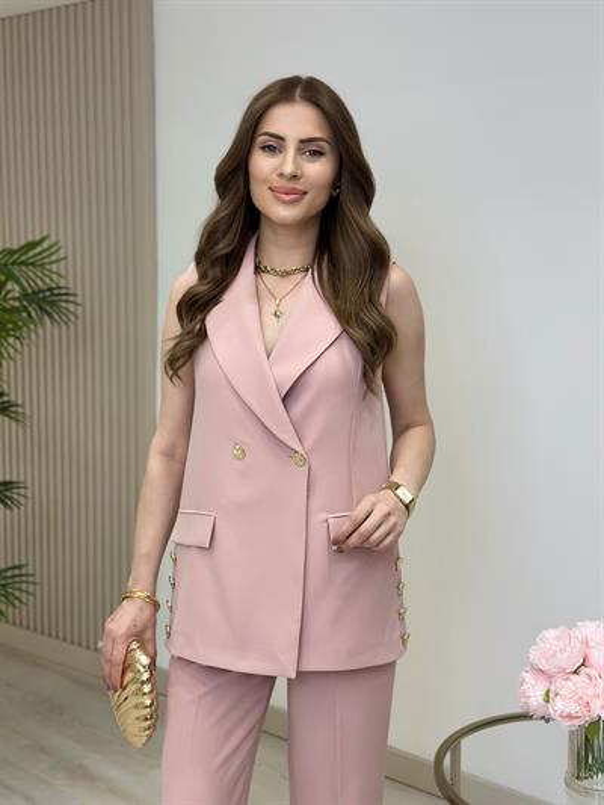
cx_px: 302
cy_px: 402
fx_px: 1116
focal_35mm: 48
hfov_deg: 30.3
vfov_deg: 39.6
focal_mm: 6.86
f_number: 1.78
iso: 80
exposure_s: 1/302
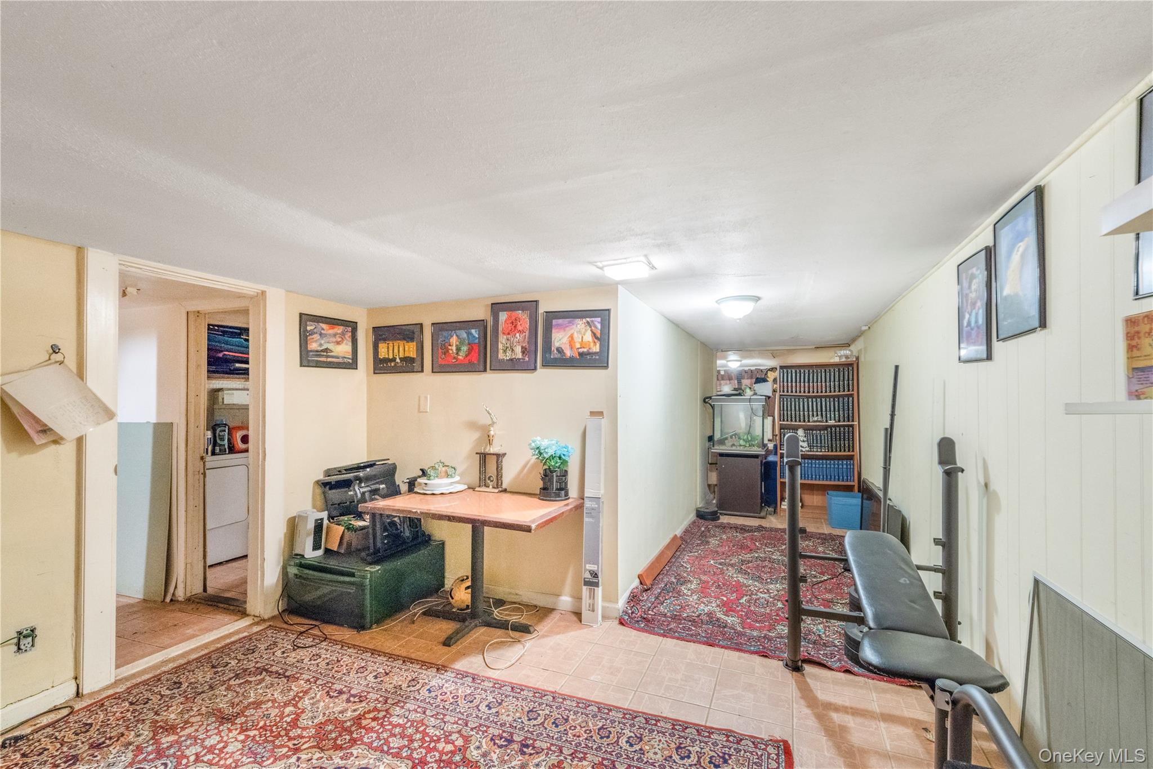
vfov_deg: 81.2
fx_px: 448
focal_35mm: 14
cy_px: 384
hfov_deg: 104.3
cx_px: 576
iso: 2500
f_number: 10
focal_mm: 14
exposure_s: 1/1.67
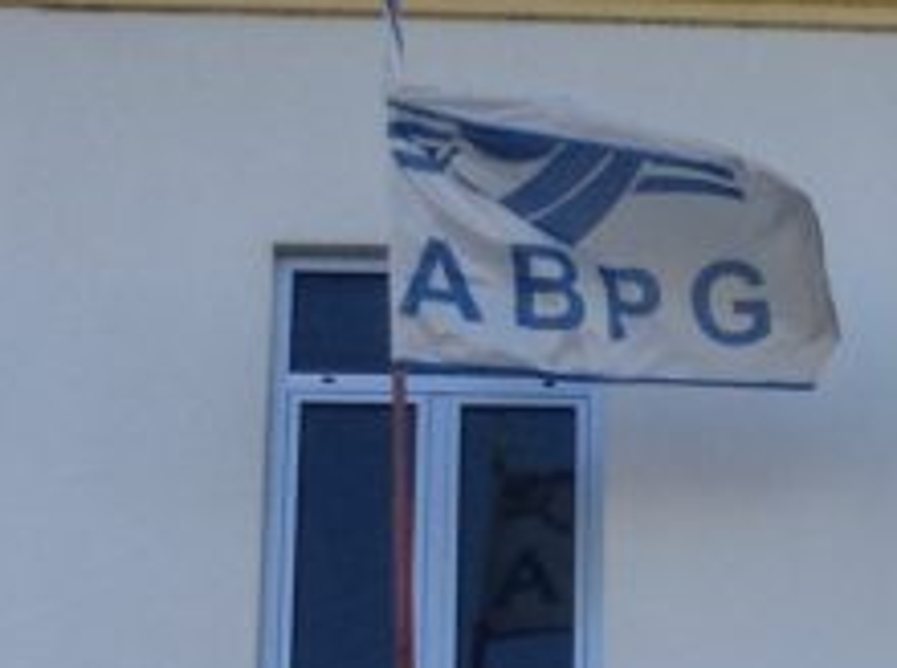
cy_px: 1521
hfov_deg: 11.3
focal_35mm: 162
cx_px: 1664
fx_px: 4189
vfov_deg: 8.5
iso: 32
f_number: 2.4
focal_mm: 3.3
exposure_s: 1/292
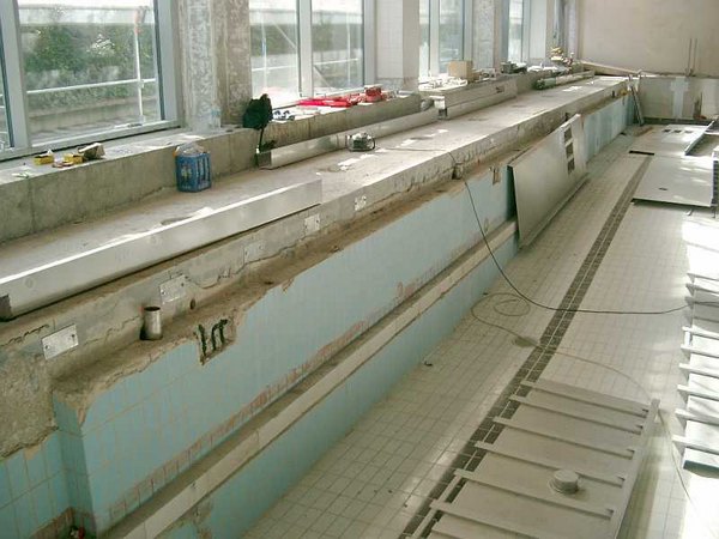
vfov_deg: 38.7
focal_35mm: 37
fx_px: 769
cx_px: 360
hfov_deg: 50.1
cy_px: 270
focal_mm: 7.6
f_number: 2.6
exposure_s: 1/160
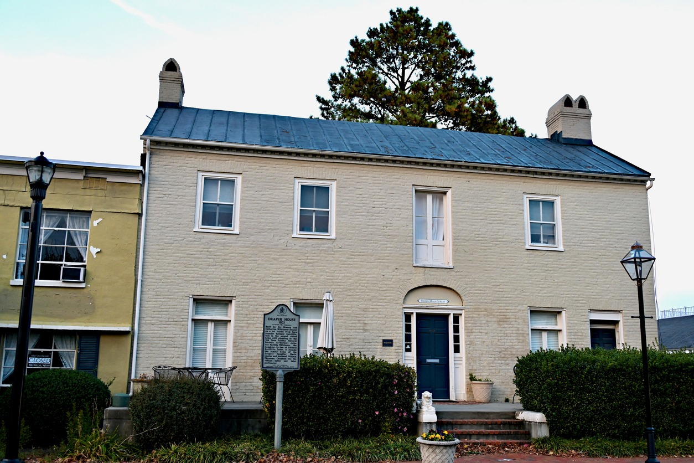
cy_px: 232
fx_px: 646
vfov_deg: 39.4
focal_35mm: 34
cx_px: 347
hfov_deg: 56.5
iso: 400
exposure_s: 1/160
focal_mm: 33.5
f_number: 4.8
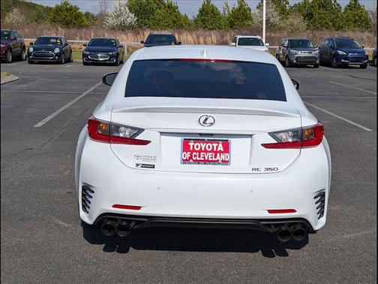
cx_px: 189
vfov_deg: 29.7
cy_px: 142
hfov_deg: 38.9
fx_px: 535
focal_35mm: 49
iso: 26
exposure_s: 1/5000
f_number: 1.68
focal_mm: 6.9
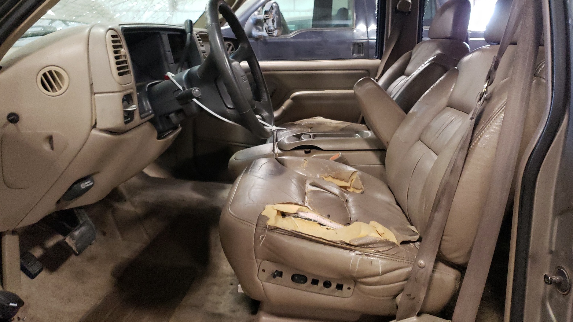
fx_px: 441
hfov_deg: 66.1
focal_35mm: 29
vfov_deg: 39.9
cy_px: 122
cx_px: 290
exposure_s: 1/30
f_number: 1.5
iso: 420
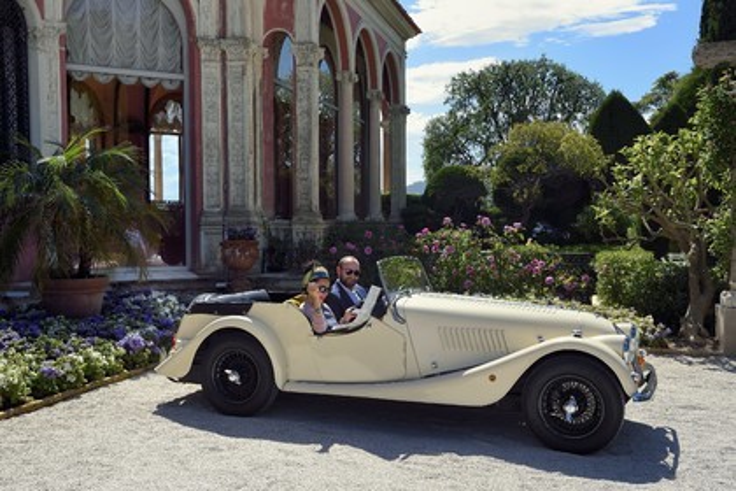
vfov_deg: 31.9
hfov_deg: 46.4
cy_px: 246
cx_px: 368
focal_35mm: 42
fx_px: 859
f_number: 11
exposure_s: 1/200
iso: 200
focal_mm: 42
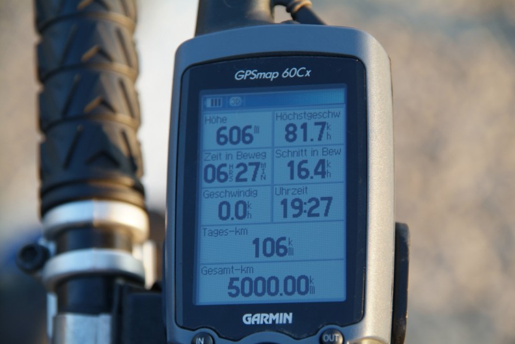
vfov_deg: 7.8
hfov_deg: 11.7
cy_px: 172
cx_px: 258
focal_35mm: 176
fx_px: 2520
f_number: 5.6
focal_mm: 116
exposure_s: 1/60
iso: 200
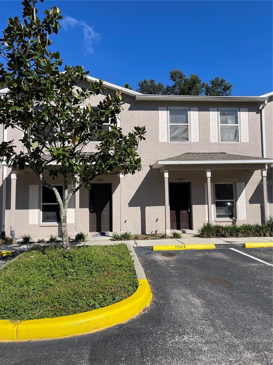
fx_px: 273
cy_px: 182
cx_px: 136
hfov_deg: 53.1
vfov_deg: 67.3
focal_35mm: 26
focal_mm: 5.1
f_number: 1.6
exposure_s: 1/5917
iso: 50
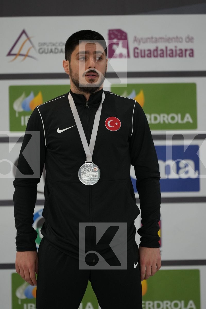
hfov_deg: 4.6
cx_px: 103
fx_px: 2575
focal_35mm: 300
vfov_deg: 6.9
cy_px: 154
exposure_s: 1/500
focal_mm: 200
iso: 1600
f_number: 2.8
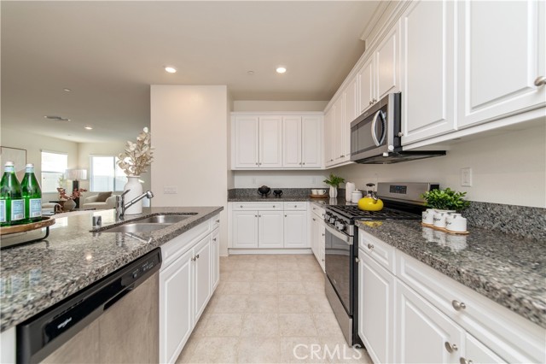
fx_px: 212
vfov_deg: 81.1
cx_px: 273
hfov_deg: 104.3
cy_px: 182
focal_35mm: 14
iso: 200
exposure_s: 1/80
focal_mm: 14
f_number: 4.5
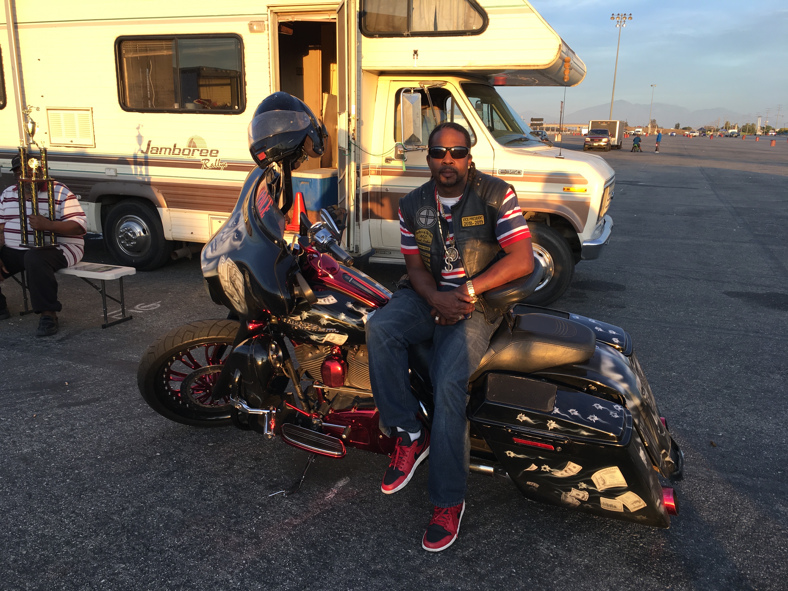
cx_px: 394
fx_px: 660
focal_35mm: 29
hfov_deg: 61.7
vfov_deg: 48.2
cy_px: 296
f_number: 2.2
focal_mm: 4.15
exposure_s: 1/155
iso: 25
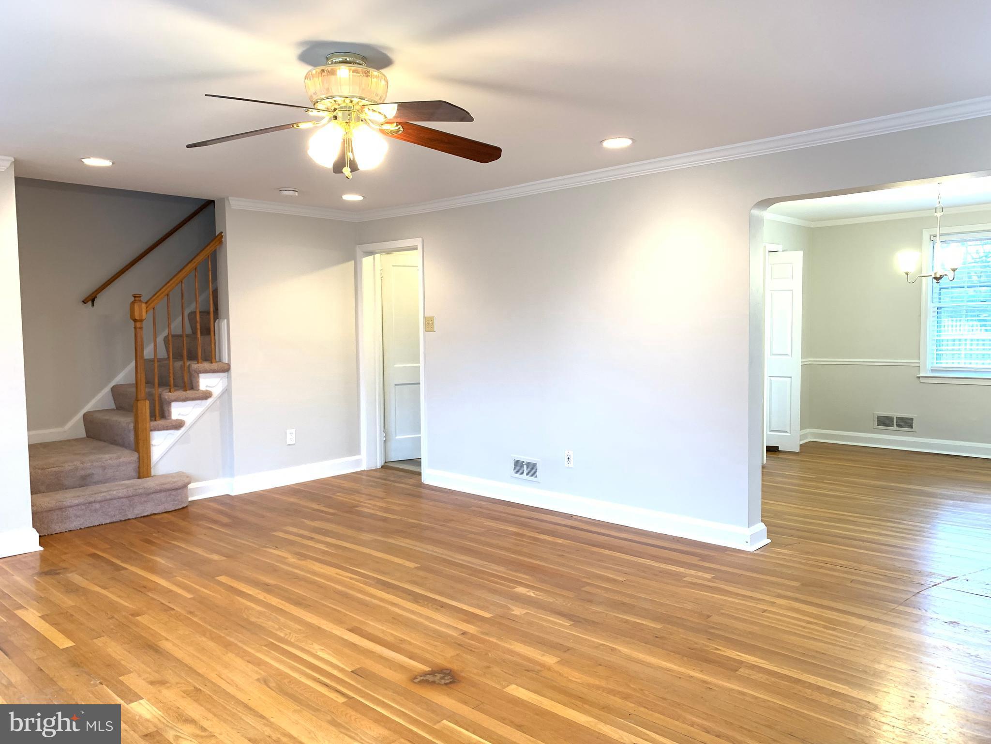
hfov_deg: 67.3
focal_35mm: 26
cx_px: 496
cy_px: 372
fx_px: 744
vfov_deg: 53.1
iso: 100
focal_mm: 4.25
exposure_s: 1/60
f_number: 1.8
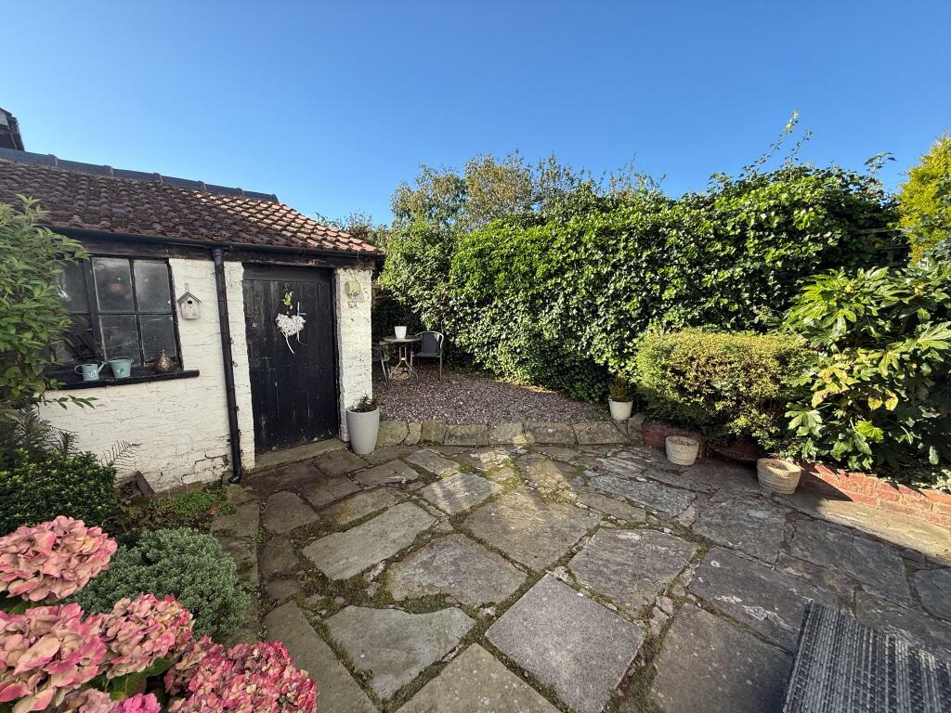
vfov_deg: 85.7
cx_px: 476
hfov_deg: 102.1
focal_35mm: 14
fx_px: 385
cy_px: 356
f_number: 2.2
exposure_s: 1/590
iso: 64
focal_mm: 2.22
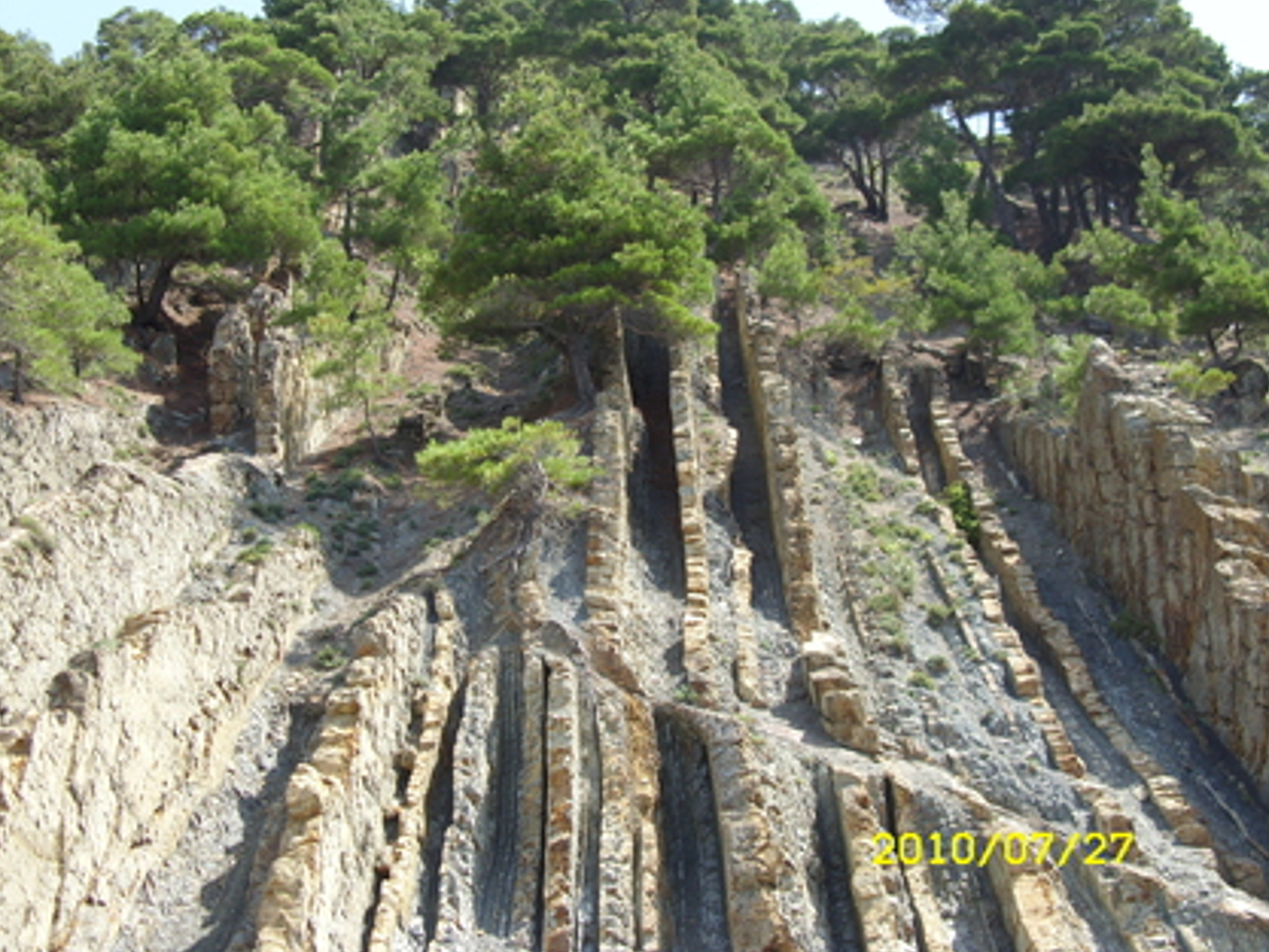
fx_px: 1503
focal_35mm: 41
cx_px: 621
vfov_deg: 35.1
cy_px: 444
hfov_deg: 45.8
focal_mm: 6.3
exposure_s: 1/438
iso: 50
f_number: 2.8
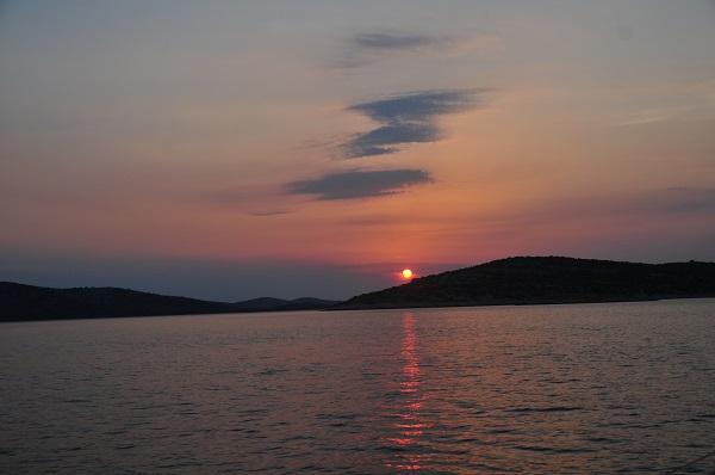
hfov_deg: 42.4
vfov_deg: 28.8
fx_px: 922
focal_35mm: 46
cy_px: 238
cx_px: 358
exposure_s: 1/800
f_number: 5
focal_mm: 31
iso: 200
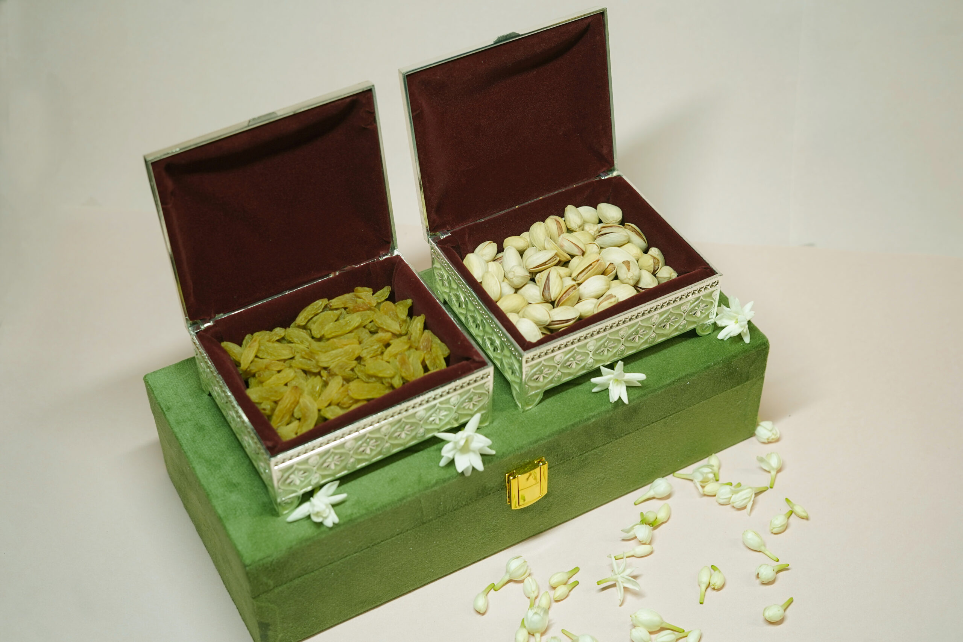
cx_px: 482
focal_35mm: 50
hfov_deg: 39.6
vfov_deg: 27.0
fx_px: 1337
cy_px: 321
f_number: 4.5
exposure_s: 1/125
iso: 800
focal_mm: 50
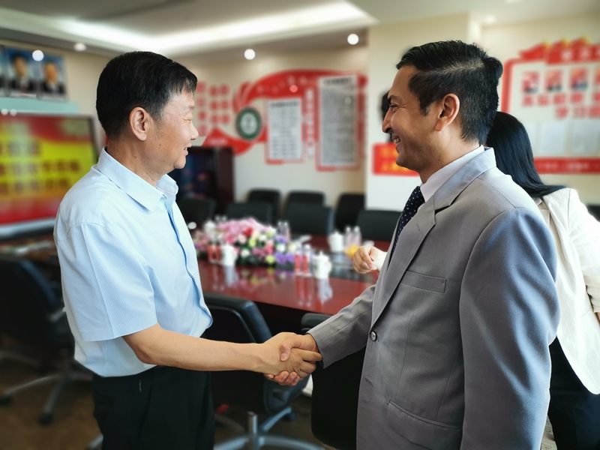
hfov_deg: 67.3
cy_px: 225
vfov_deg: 53.1
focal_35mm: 26
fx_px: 451
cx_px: 300
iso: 160
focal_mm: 4.75
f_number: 2.4
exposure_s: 1/100
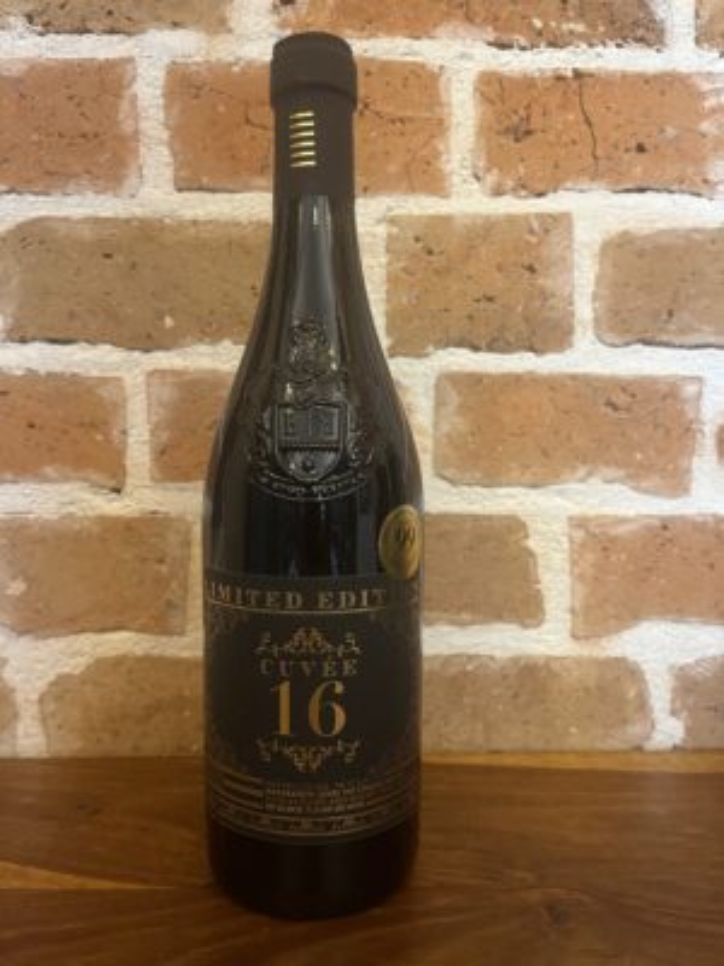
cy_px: 483
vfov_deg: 67.3
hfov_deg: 53.1
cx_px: 362
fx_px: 725
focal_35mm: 26
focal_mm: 5.1
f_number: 1.6
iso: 400
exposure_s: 1/60
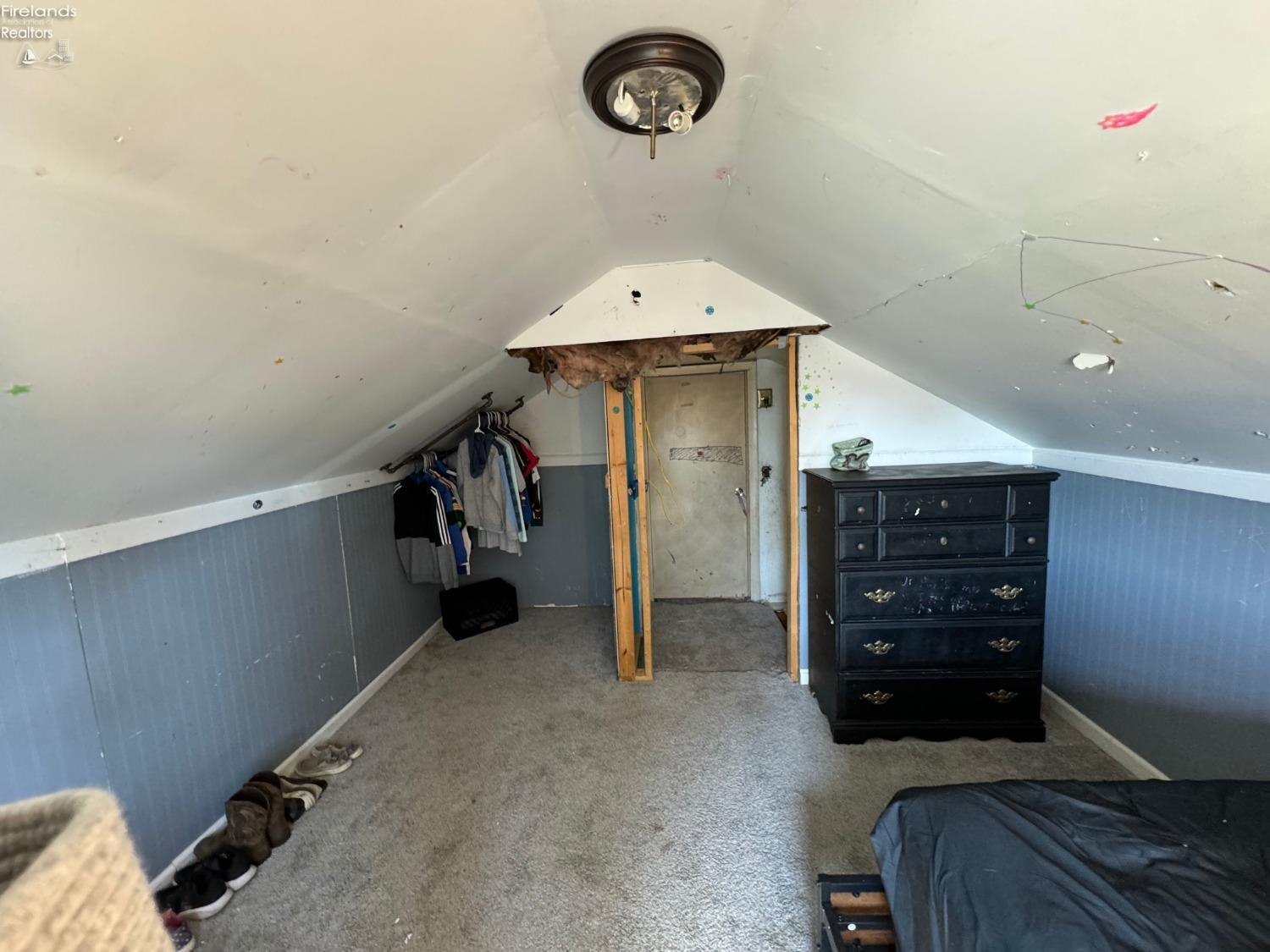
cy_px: 476
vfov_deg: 85.7
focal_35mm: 14
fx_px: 514
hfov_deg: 102.1
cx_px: 635
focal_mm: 2.22
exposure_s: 1/60
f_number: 2.2
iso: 500
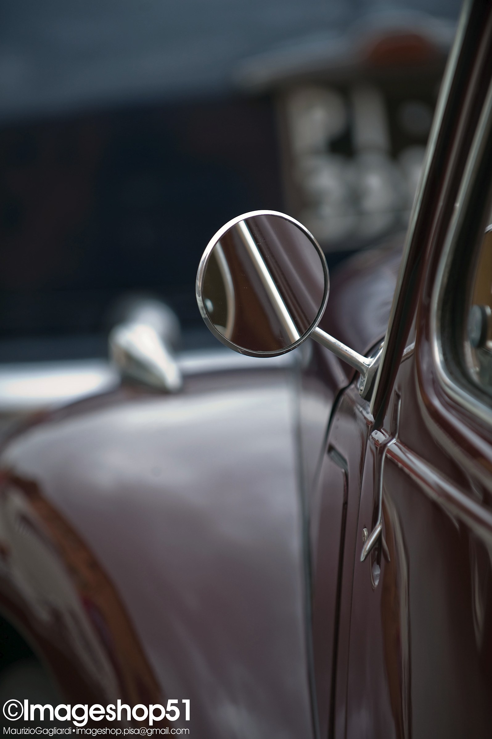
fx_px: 4107
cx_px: 246
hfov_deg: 6.9
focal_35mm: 200
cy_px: 370
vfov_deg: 10.3
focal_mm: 200
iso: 800
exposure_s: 1/350
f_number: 4
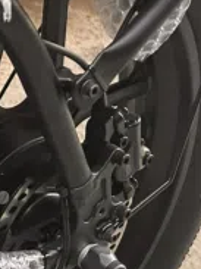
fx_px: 705
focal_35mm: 91
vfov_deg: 21.5
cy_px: 147
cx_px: -112
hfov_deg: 14.9
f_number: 1.5
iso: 500
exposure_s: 1/40
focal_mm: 5.7
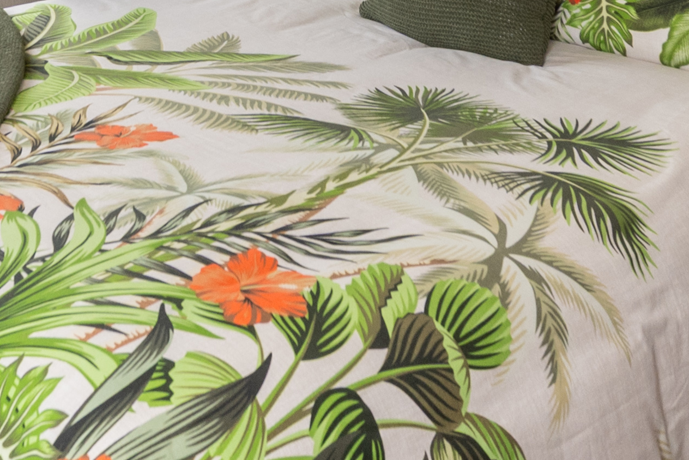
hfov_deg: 29.6
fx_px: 1282
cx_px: 177
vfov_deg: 17.4
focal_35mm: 67
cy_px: -309
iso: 400
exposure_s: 1/80
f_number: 8
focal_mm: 14
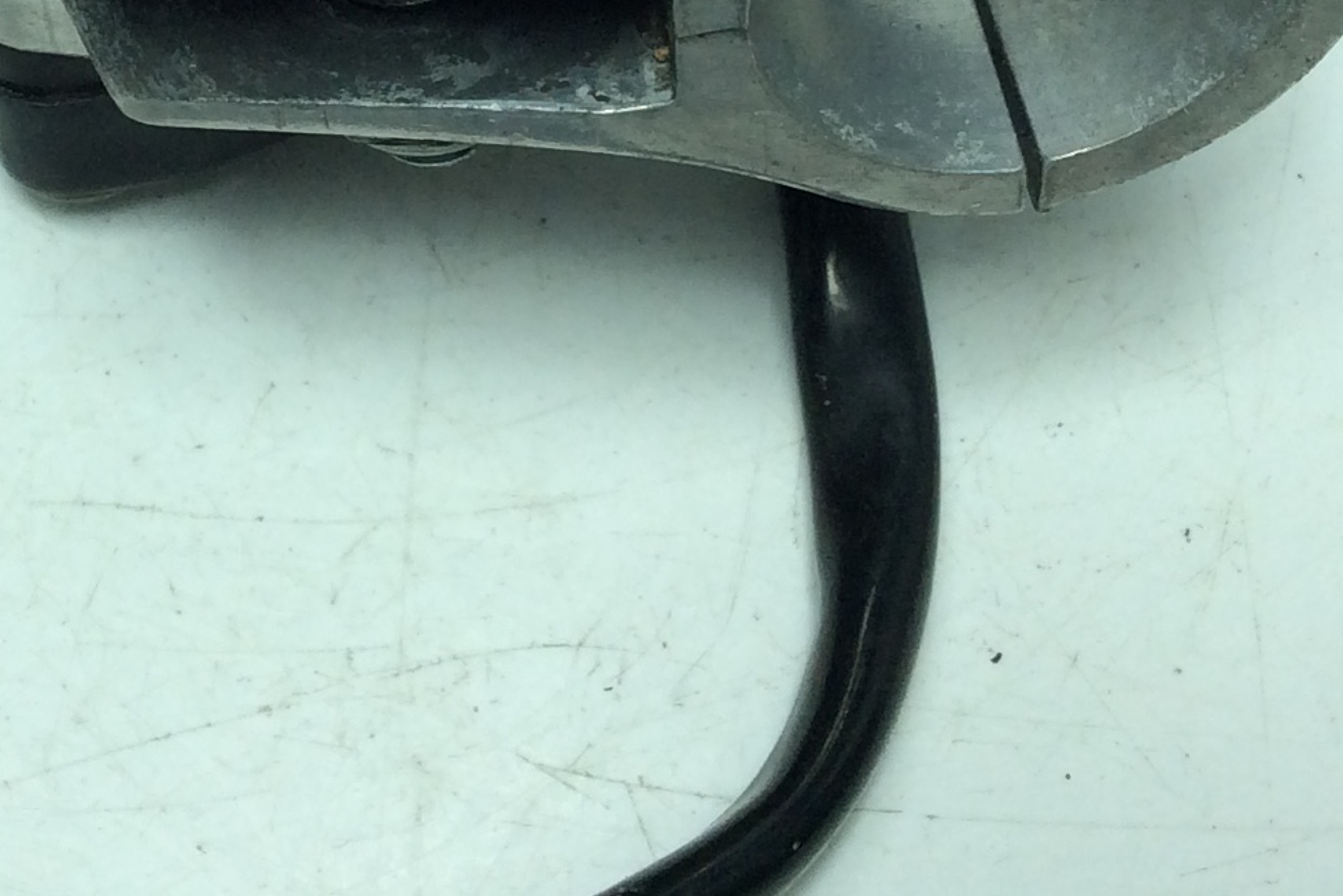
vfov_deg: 15.1
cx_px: 337
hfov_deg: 22.9
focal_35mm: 88
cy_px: -147
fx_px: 3283
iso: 32
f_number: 2.4
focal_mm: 3.3
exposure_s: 1/473
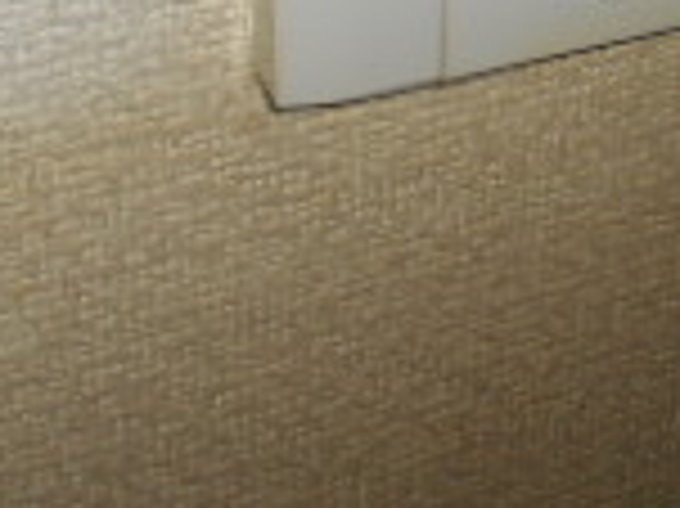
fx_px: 2159
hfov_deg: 17.4
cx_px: 694
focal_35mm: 110
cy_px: -521
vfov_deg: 11.9
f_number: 3.2
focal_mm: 4.6
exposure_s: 1/25
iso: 80
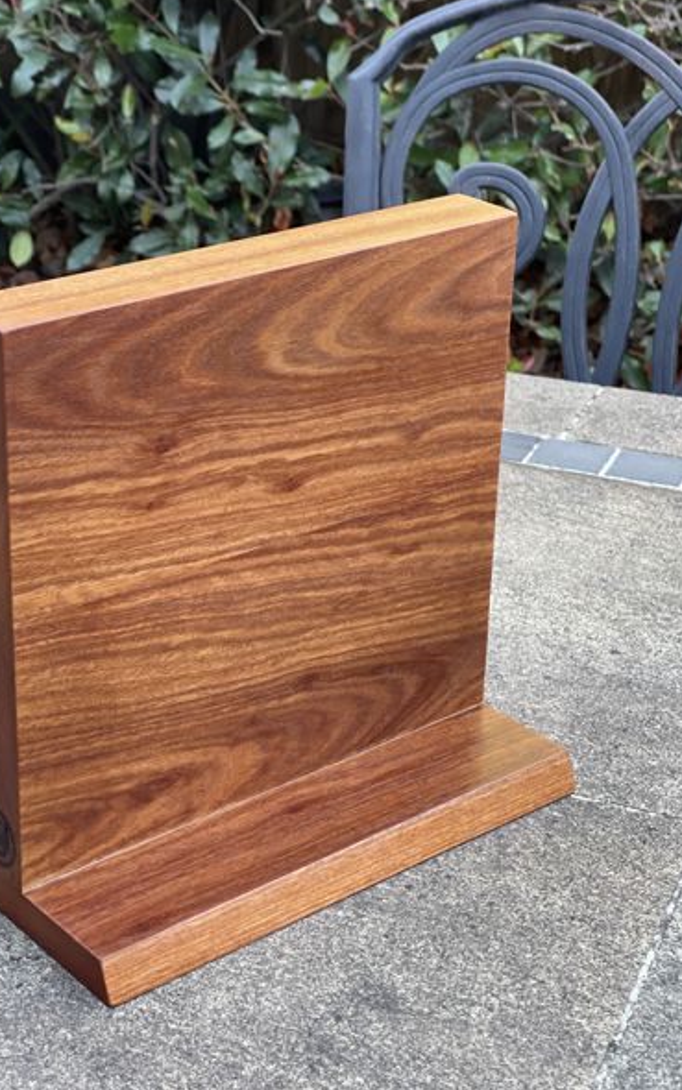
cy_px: 539
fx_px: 2051
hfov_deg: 18.9
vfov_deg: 29.8
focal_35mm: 69
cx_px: 270
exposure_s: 1/121
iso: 200
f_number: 2.2
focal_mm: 7.5
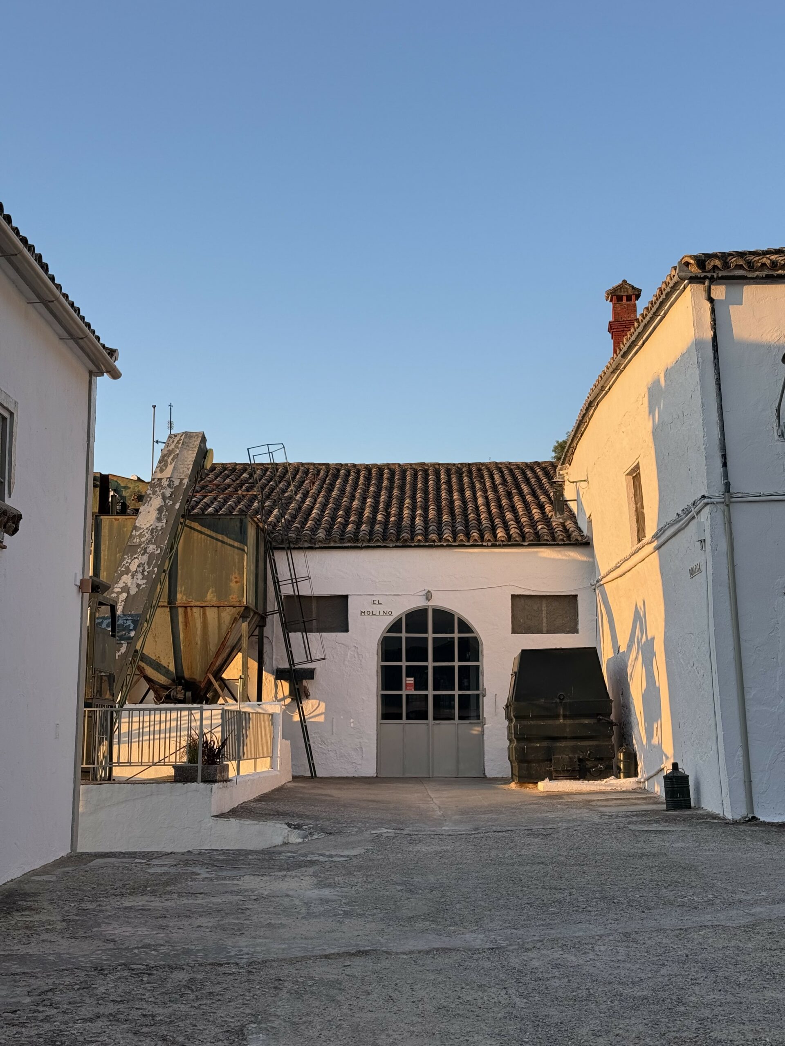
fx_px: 1451
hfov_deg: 30.3
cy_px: 523
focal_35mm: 48
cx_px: 392
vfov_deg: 39.7
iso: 64
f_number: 1.78
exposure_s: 1/672
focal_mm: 6.76
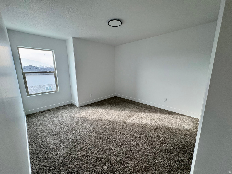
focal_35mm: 14
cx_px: 116
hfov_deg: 102.1
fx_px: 94
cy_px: 87
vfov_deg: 85.7
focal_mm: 2.22
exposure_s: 1/120
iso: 100
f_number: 2.2
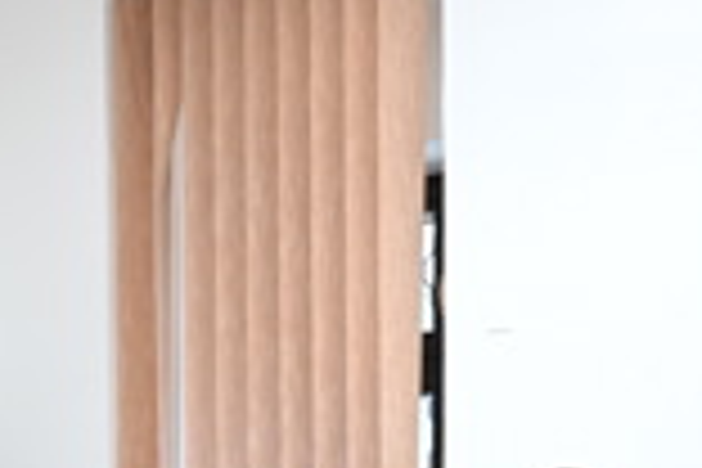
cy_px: 922
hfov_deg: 14.9
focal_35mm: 137
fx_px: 2671
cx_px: 234
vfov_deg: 9.4
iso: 3200
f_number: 5
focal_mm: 31
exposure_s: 1/250
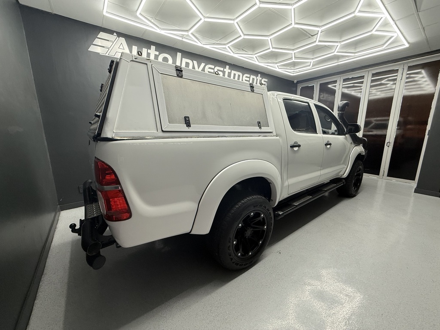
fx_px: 178
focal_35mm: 14
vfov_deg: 85.7
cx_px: 220
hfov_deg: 102.1
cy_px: 165
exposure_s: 1/99
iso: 200
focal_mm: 2.22
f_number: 2.2
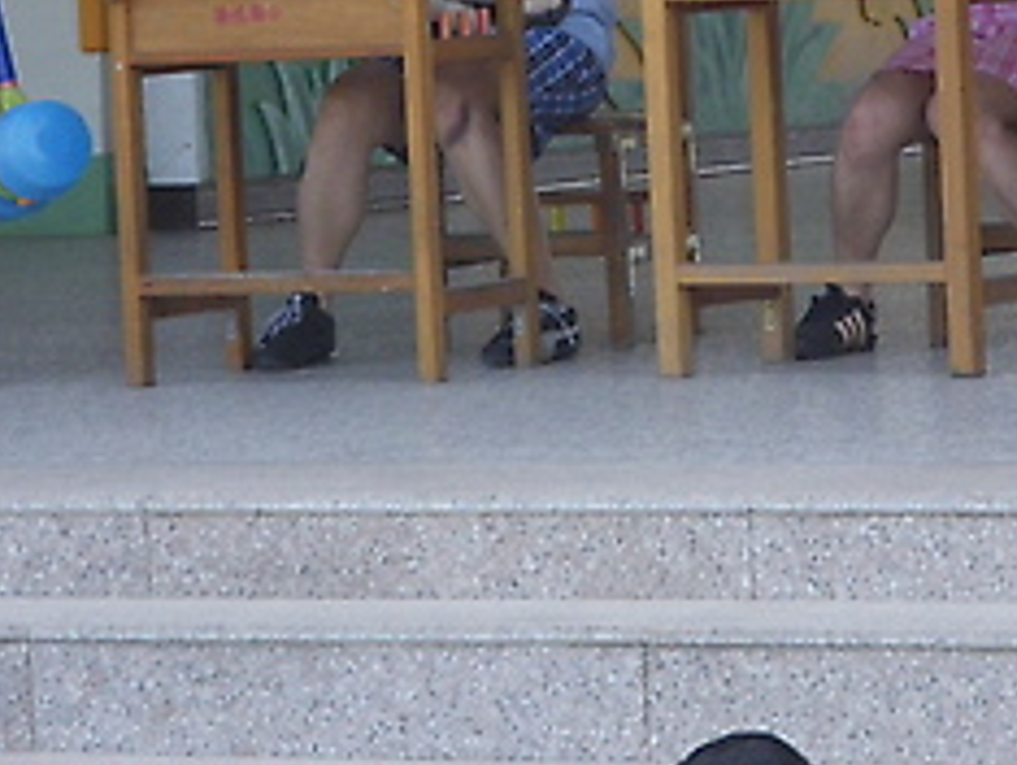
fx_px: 8294
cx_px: 635
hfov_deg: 7.0
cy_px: -61
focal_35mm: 282
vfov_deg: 5.3
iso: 250
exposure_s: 1/125
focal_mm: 19.6
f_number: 5.8
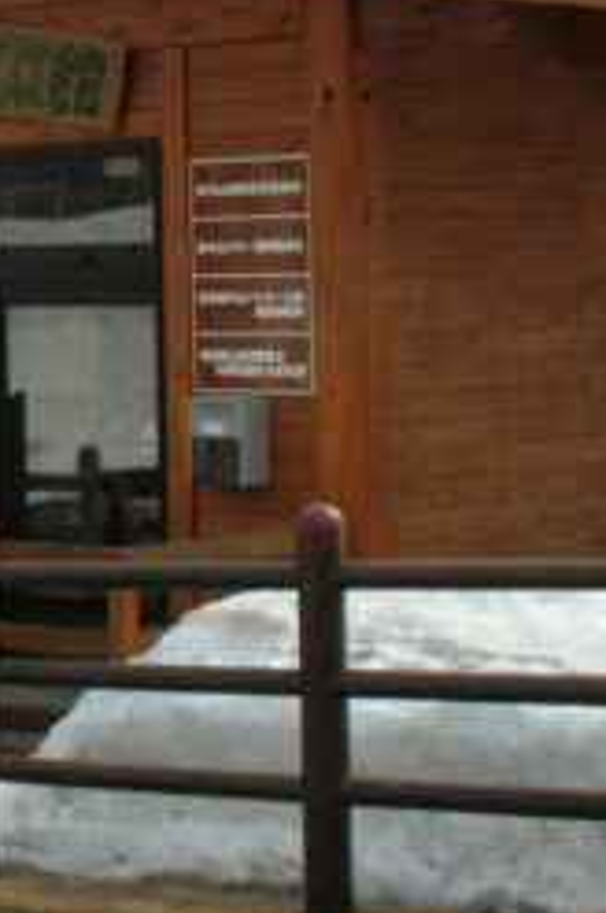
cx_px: -370
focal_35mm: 109
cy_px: 157
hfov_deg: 11.8
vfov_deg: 18.6
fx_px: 2760
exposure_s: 1/90
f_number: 19
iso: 400
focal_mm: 28
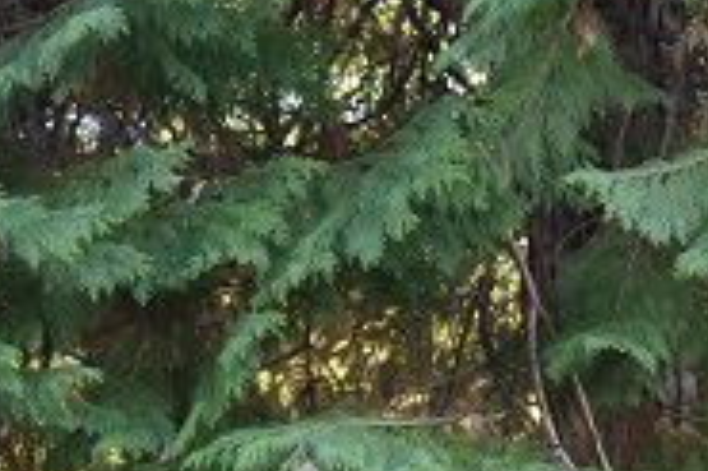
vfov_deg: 4.7
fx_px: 5737
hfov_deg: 7.1
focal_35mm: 292
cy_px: 203
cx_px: 325
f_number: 5
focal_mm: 40
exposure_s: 1/100
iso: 400
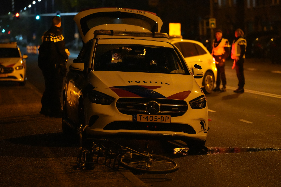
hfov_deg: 11.7
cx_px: 140
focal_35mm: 175
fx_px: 1366
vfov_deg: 7.8
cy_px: 94
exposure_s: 1/50
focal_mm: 175
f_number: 4
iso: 12800
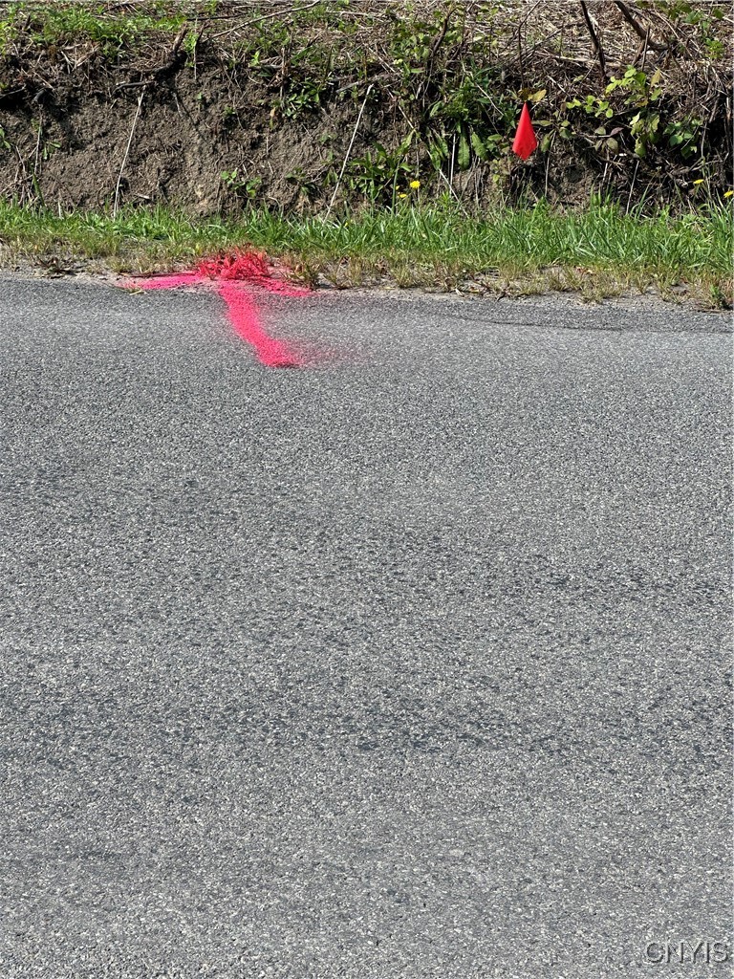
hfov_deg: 19.1
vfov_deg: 25.3
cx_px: 367
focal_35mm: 77
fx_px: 2177
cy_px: 490
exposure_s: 1/251
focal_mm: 9
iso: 32
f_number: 2.8
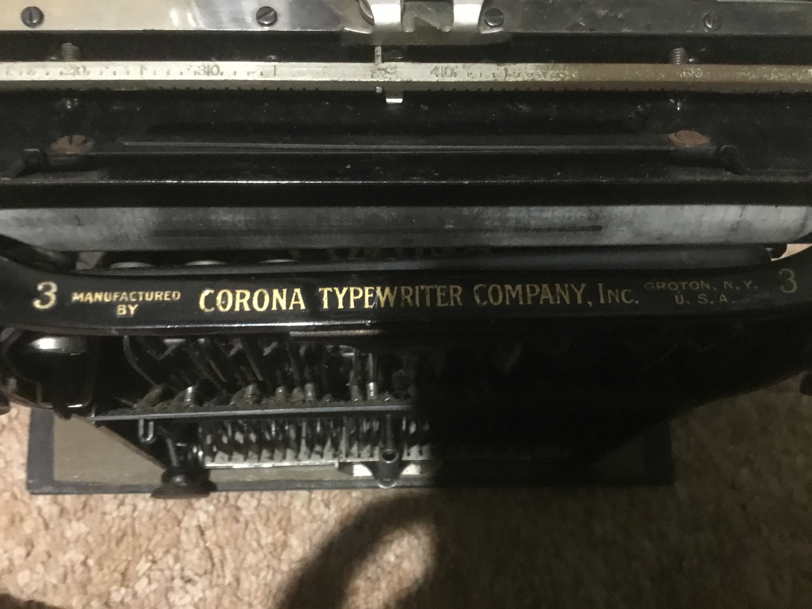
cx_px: 406
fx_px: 727
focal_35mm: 31
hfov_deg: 58.4
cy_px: 304
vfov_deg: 45.4
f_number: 2.4
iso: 640
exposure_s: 1/17
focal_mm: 3.3
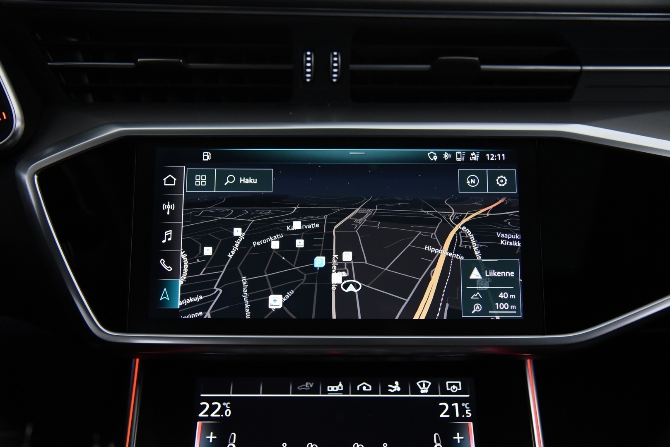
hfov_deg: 50.7
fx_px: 707
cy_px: 224
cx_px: 335
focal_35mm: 38
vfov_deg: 35.1
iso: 4000
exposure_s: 1/80
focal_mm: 38
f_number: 4
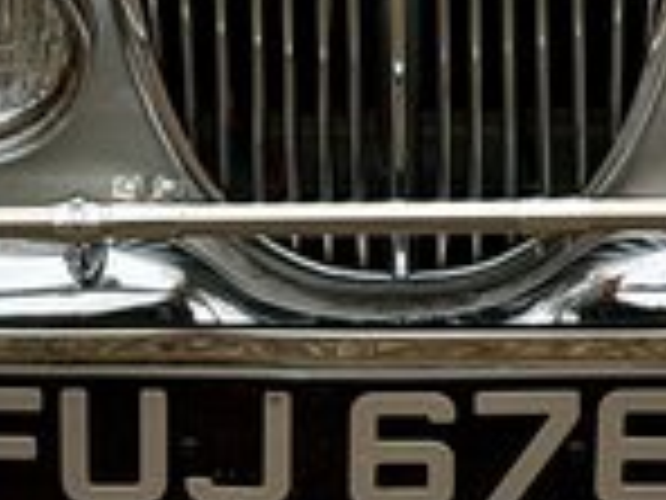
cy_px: -559
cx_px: 454
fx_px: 4983
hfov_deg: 7.6
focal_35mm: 259
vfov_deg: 5.6
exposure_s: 1/297
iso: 64
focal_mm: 6.76
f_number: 1.78
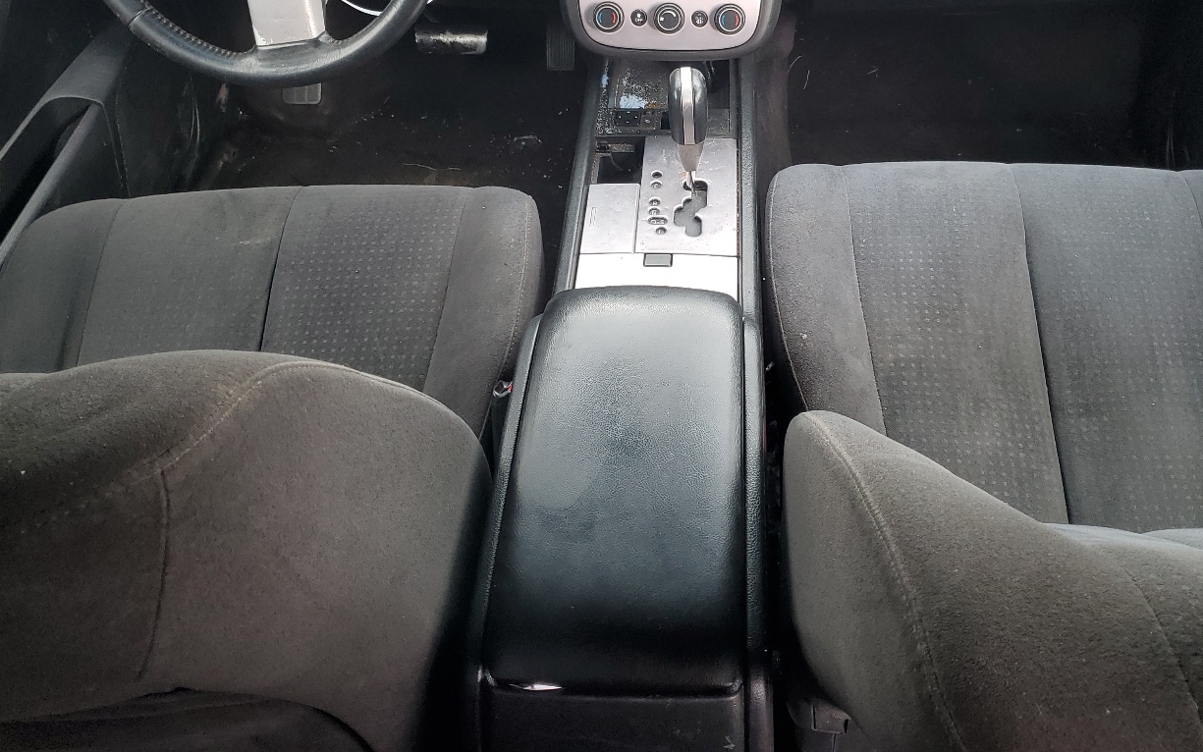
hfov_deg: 53.9
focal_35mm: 36
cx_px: 677
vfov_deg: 34.5
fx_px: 1180
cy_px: 172
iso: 53
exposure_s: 1/60.2
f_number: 1.5
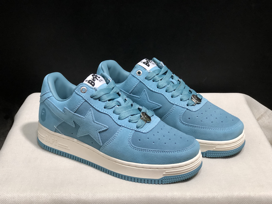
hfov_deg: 33.8
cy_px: 102
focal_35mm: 57
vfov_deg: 25.7
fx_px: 448
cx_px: 136
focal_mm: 6.6
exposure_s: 1/30
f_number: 2.8
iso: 125
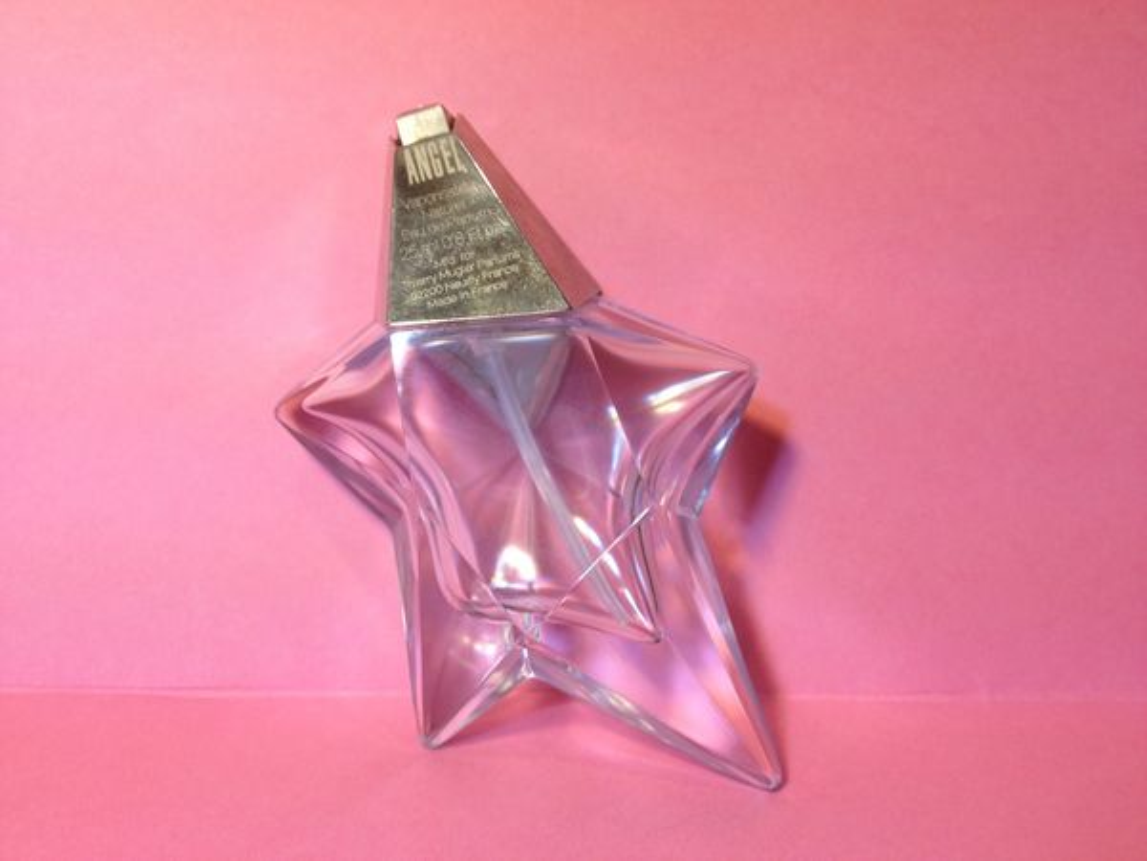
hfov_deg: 52.6
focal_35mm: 35
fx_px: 1160
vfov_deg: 40.7
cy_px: 430
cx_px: 574
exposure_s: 1/60
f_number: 2.4
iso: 64
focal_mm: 4.28
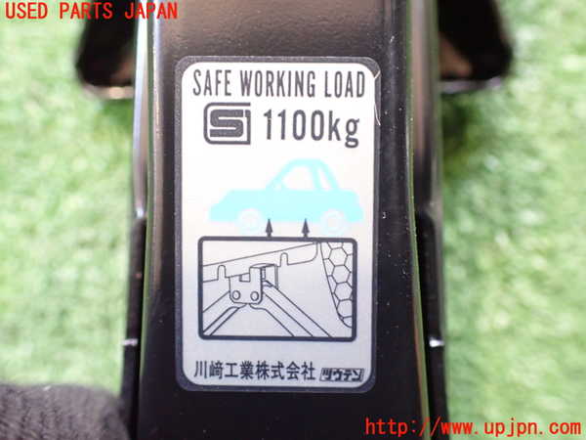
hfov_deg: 60.0
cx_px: 293
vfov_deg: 46.8
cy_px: 220
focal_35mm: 30
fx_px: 508
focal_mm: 5.4
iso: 1000
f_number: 2.3
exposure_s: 1/30
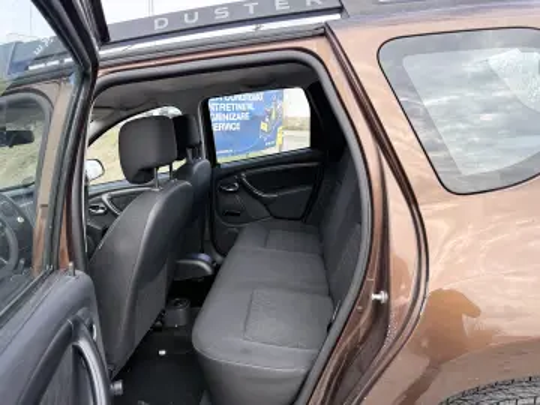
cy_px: 202
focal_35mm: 24
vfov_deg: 56.8
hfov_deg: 71.6
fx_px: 374
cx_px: 270
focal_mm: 6.76
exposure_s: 1/665
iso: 100
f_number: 1.78
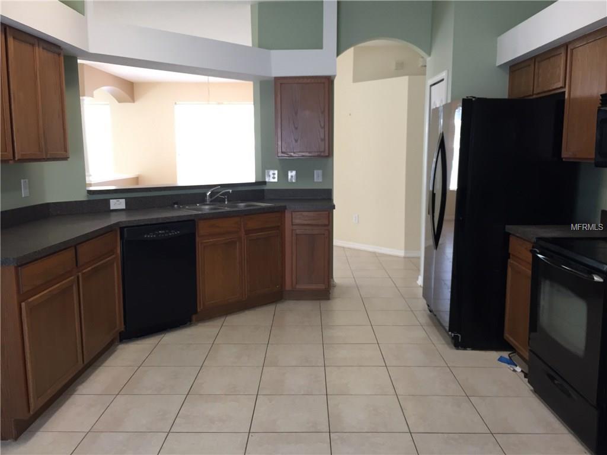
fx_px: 509
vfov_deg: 48.2
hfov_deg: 61.7
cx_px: 304
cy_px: 228
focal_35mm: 29
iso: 80
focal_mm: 4.15
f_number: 2.2
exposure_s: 1/30
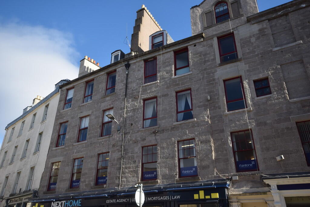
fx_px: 258
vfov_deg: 43.7
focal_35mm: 30
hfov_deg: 61.9
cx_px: 155
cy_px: 104
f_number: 8
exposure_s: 1/250
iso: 220
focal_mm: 20
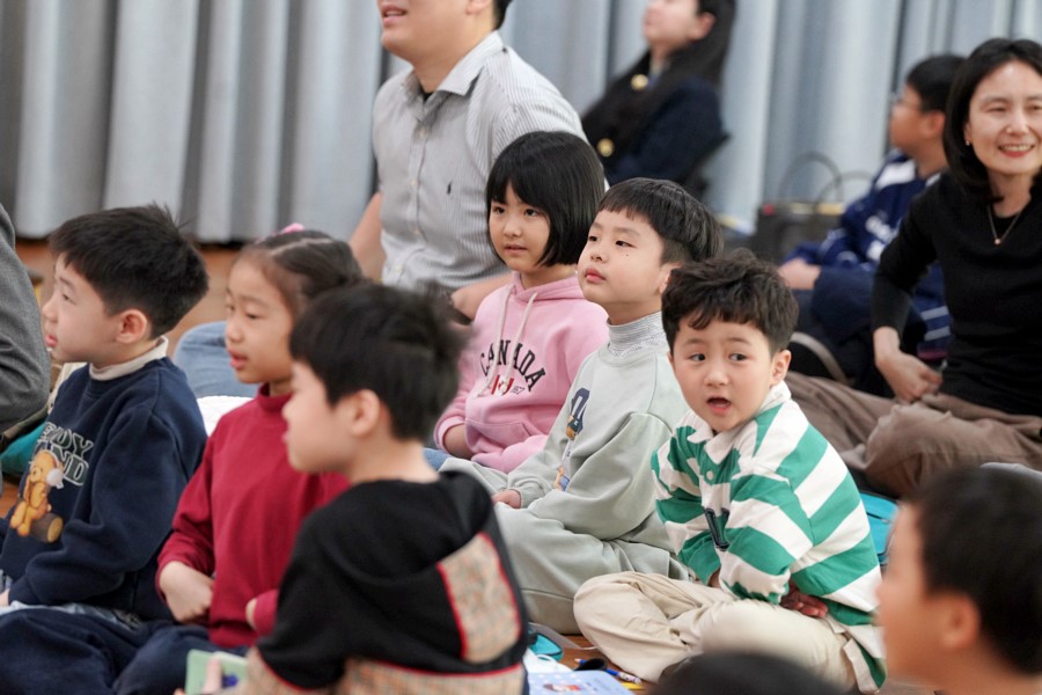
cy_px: 348
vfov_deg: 6.9
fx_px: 5788
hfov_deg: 10.3
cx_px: 521
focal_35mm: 200
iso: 3200
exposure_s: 1/250
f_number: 4
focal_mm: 200
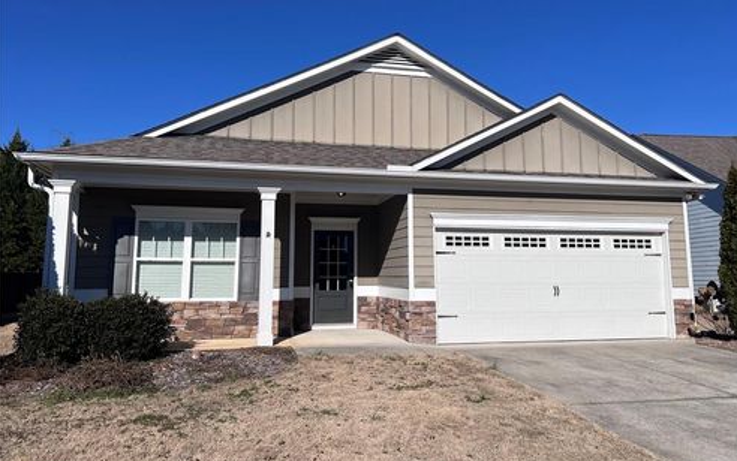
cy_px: 209
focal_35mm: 28
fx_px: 563
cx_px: 373
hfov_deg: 66.4
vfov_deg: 44.5
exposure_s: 1/9434
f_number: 1.5
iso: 50
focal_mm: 5.7
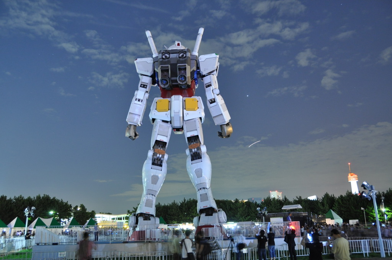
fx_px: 359
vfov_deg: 39.9
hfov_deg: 57.3
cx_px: 196
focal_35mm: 33
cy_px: 130
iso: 800
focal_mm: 22
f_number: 3.8
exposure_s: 6
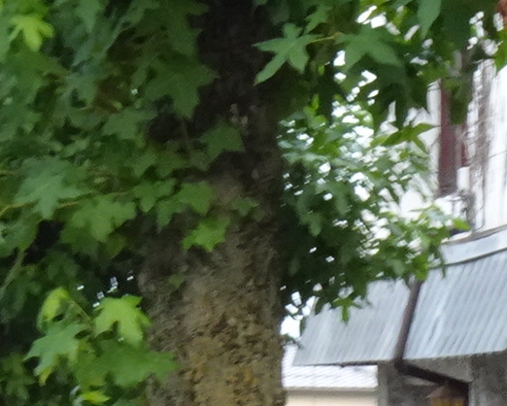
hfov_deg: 6.2
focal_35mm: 310
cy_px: 702
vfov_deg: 4.9
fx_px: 4653
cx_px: 652
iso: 500
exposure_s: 1/80
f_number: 4.5
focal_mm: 10.2
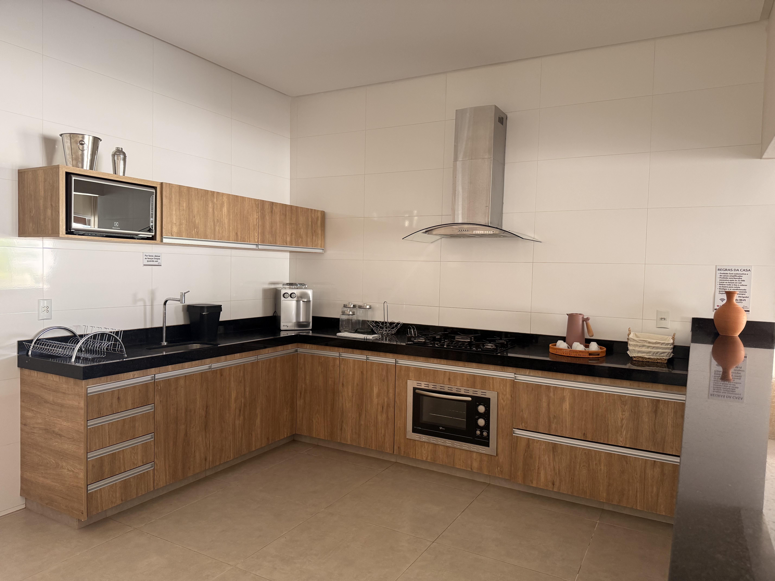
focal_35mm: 24
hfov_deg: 71.6
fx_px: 537
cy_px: 290
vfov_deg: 56.8
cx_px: 388
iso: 200
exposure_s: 1/77
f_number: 1.78
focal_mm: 6.76
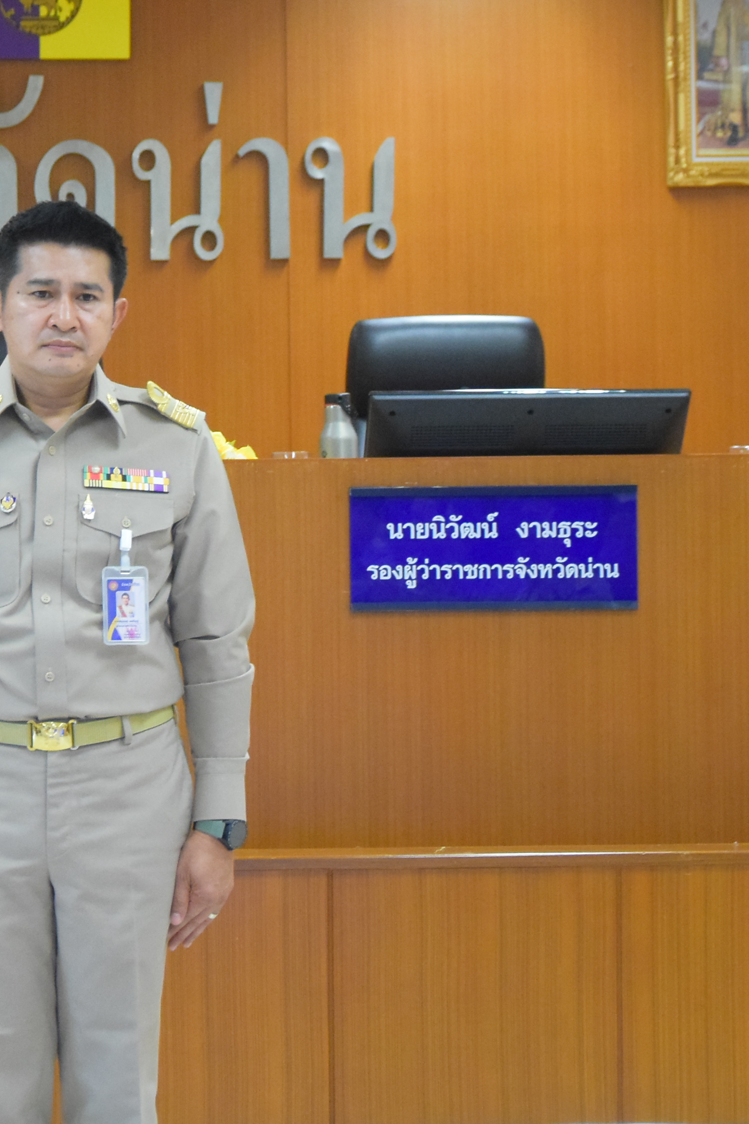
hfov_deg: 10.9
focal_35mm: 125
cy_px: 445
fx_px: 3898
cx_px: 64
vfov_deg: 16.4
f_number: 5.6
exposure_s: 1/125
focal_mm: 45
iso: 3200
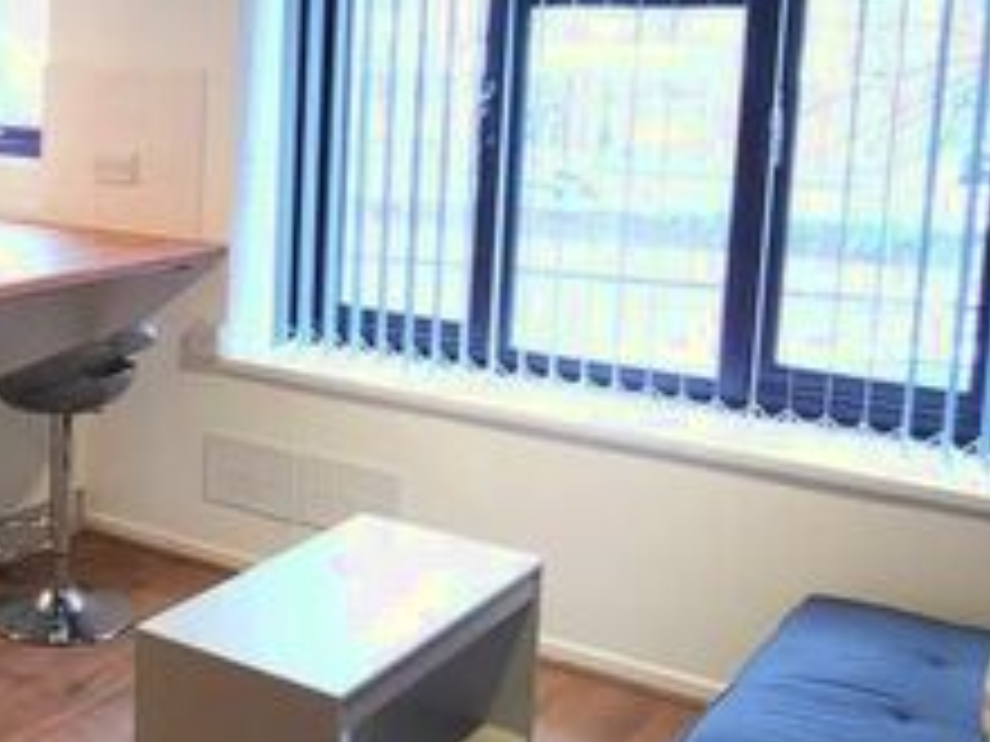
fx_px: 1459
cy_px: 241
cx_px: 50
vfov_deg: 28.4
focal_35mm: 51
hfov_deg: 34.8
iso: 400
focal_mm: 3.95
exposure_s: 1/33.3
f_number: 2.2
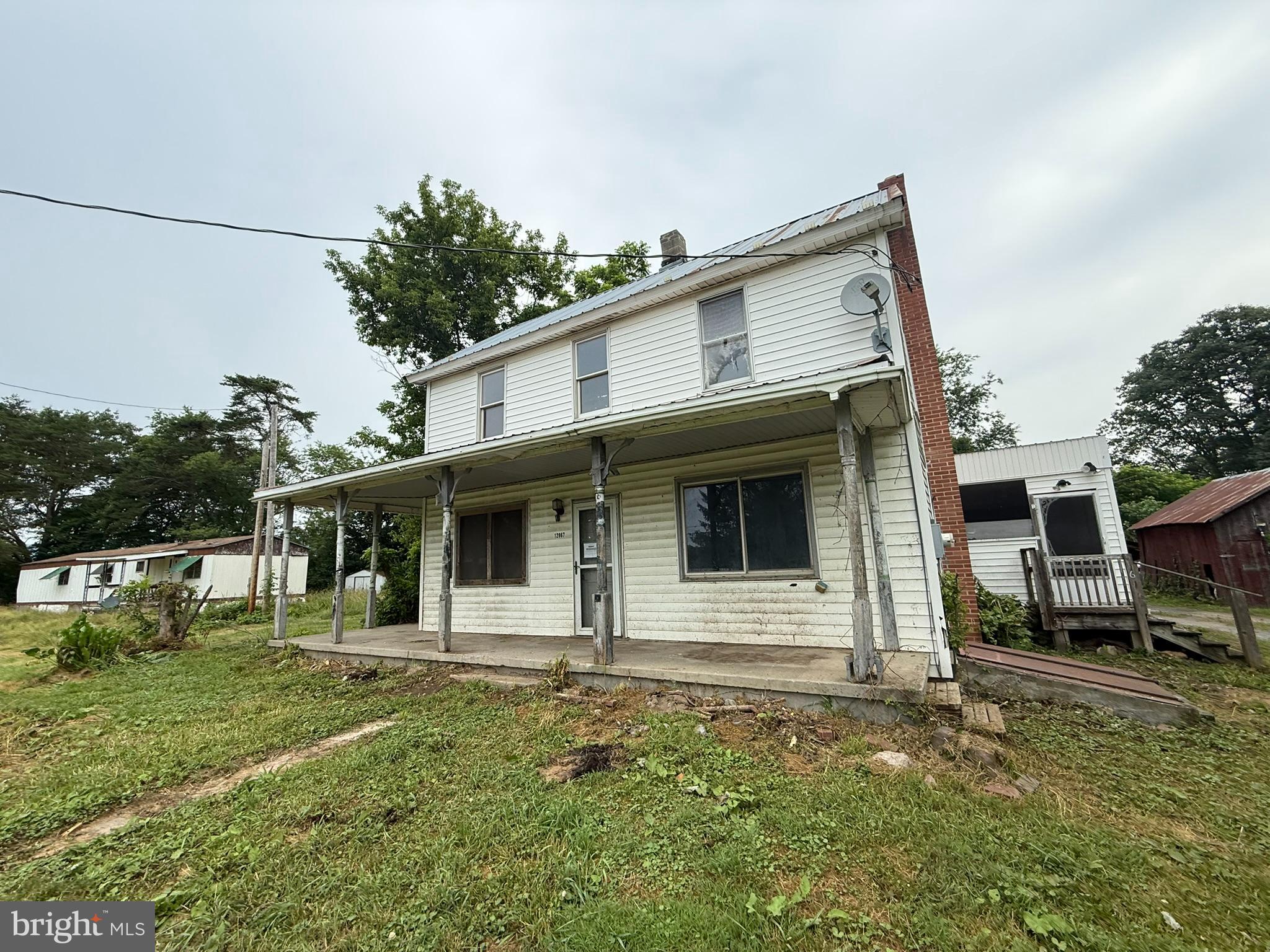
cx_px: 635
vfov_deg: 85.7
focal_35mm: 14
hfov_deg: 102.1
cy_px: 476
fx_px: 514
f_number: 2.2
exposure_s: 1/914
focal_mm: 2.22
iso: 50
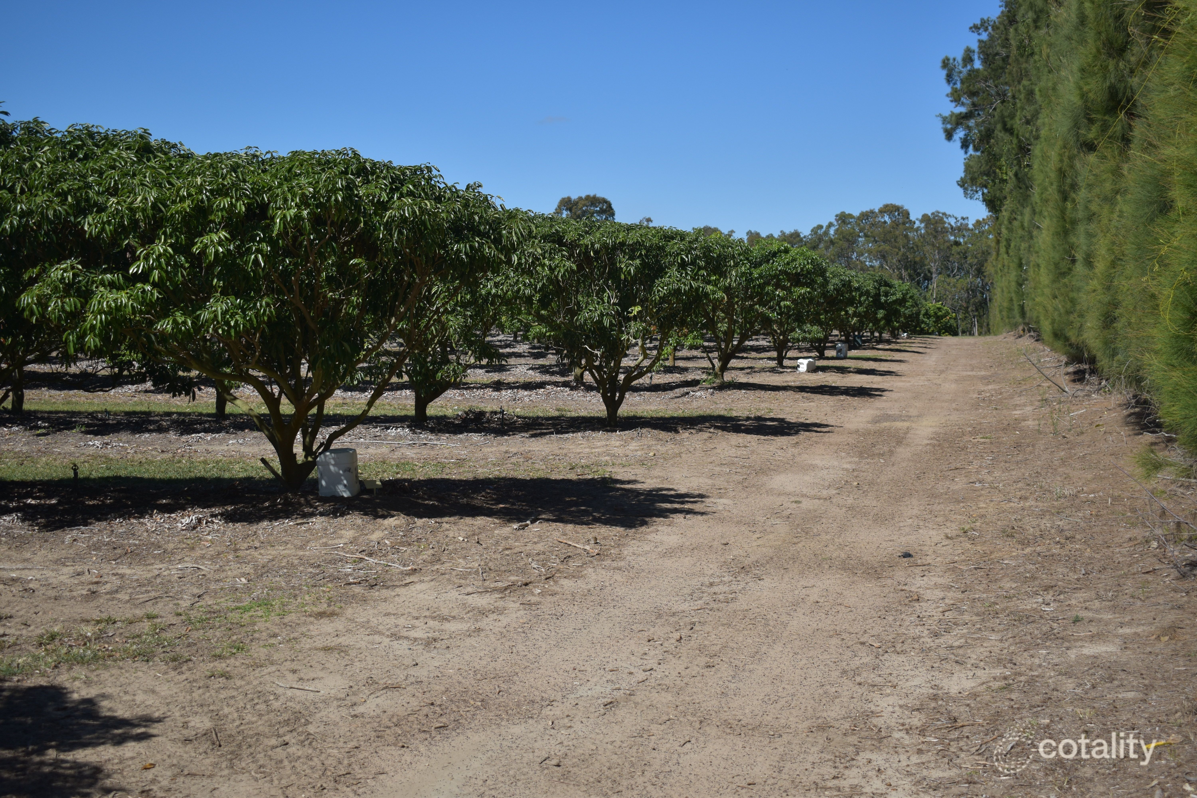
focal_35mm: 45
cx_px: 598
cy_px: 399
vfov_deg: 29.9
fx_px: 1496
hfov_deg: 43.6
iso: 100
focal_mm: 30
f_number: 4.2
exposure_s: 1/1000
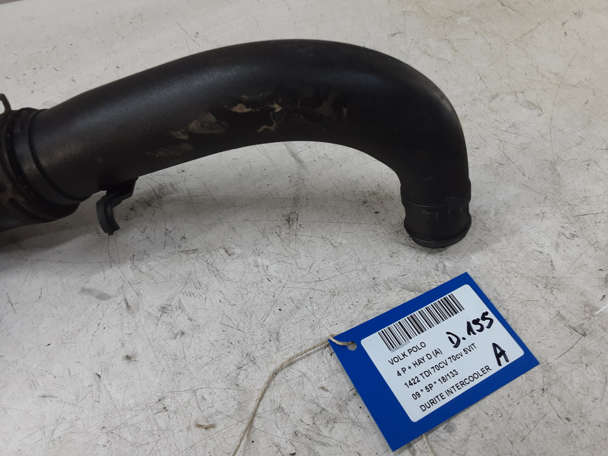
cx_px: 304
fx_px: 474
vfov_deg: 51.4
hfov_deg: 65.3
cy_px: 228
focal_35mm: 27
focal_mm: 2.91
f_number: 1.9
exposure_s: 1/50
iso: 64
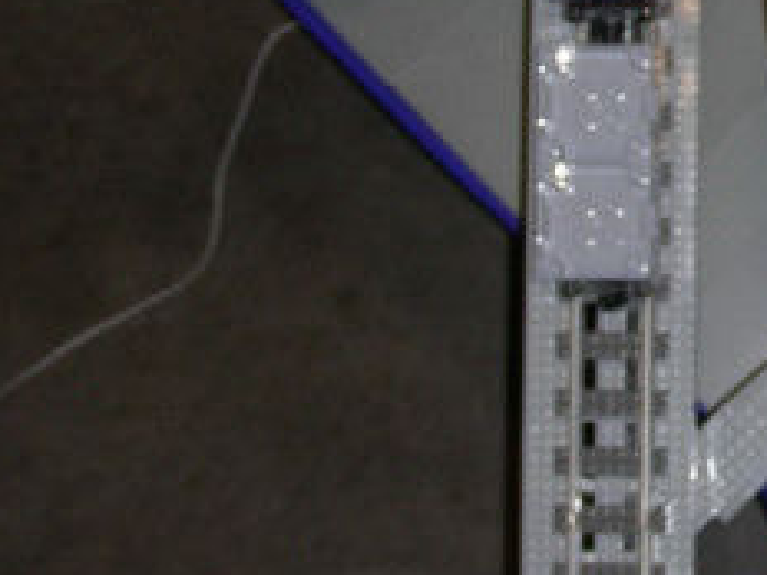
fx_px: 2903
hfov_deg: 14.3
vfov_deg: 11.2
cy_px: -59
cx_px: 1051
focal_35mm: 131
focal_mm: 6.3
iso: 50
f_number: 3.5
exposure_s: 1/60.1
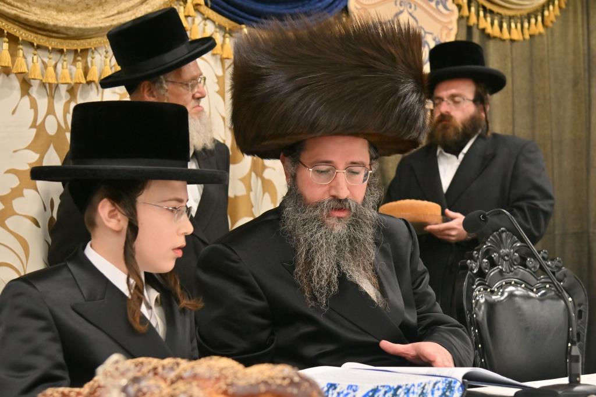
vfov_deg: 18.9
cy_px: 198
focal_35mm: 72
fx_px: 1192
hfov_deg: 28.1
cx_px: 298
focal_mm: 48
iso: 400
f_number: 4
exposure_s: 1/250
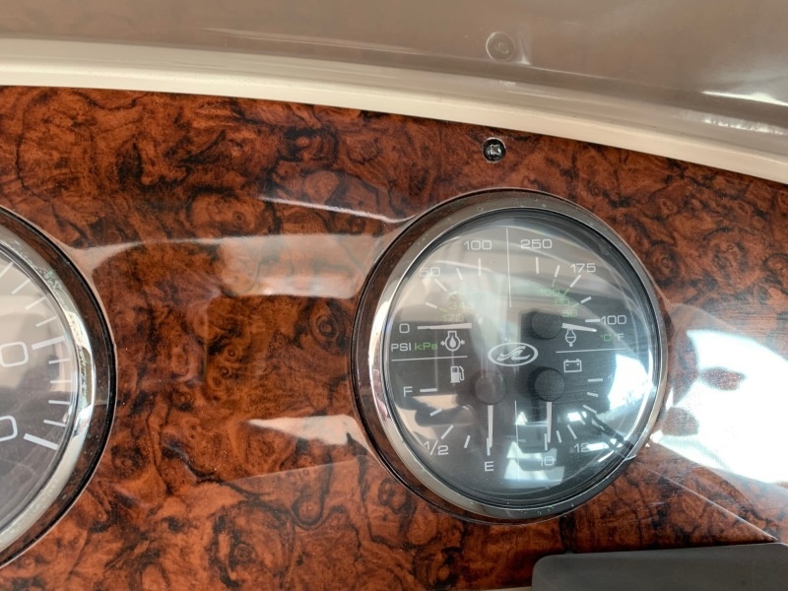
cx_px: 394
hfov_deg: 67.3
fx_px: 592
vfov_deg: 53.1
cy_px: 296
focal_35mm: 26
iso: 100
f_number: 1.8
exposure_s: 1/60
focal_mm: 4.25
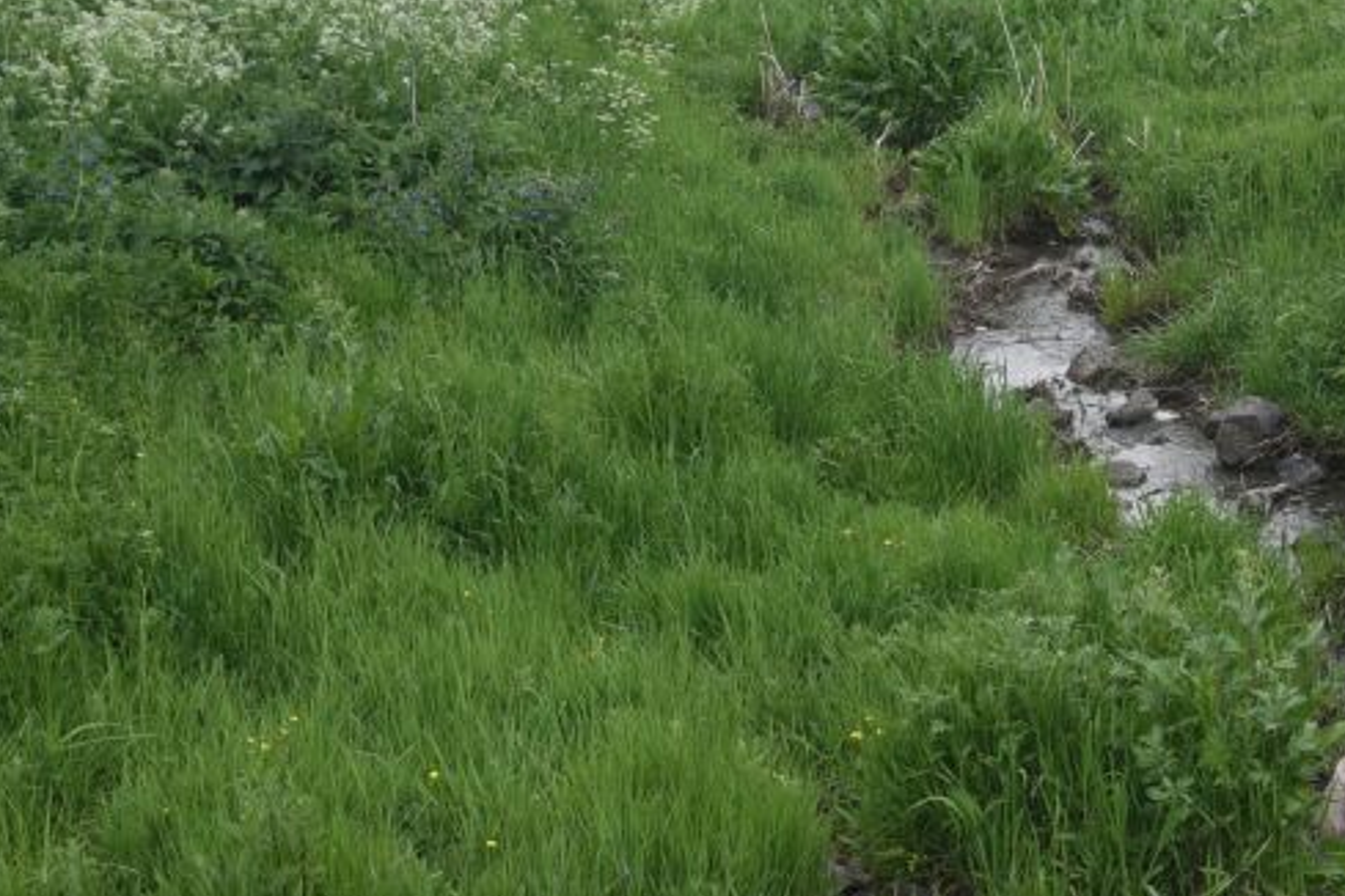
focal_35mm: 133
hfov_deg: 15.3
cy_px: 153
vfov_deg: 10.3
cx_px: 1152
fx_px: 4969
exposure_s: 1/125
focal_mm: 50
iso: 200
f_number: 9
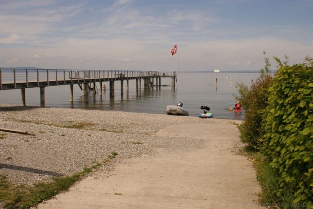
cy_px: 104
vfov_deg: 34.3
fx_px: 339
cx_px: 156
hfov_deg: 49.5
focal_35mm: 39
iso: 100
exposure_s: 1/250
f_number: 11
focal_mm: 26
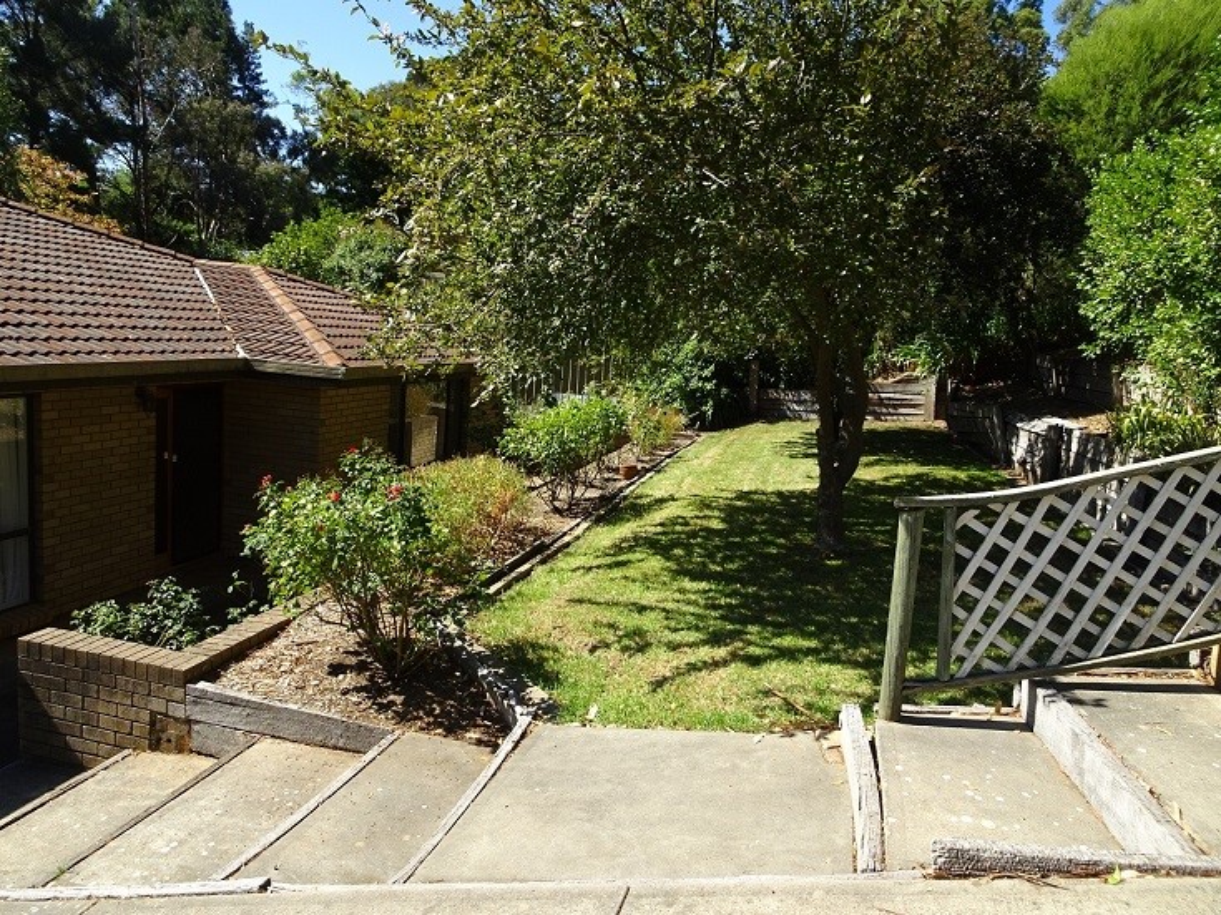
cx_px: 610
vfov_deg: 56.8
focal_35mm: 24
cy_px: 458
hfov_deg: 71.6
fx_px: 846
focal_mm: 4.1
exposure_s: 1/500
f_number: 3.5
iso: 80
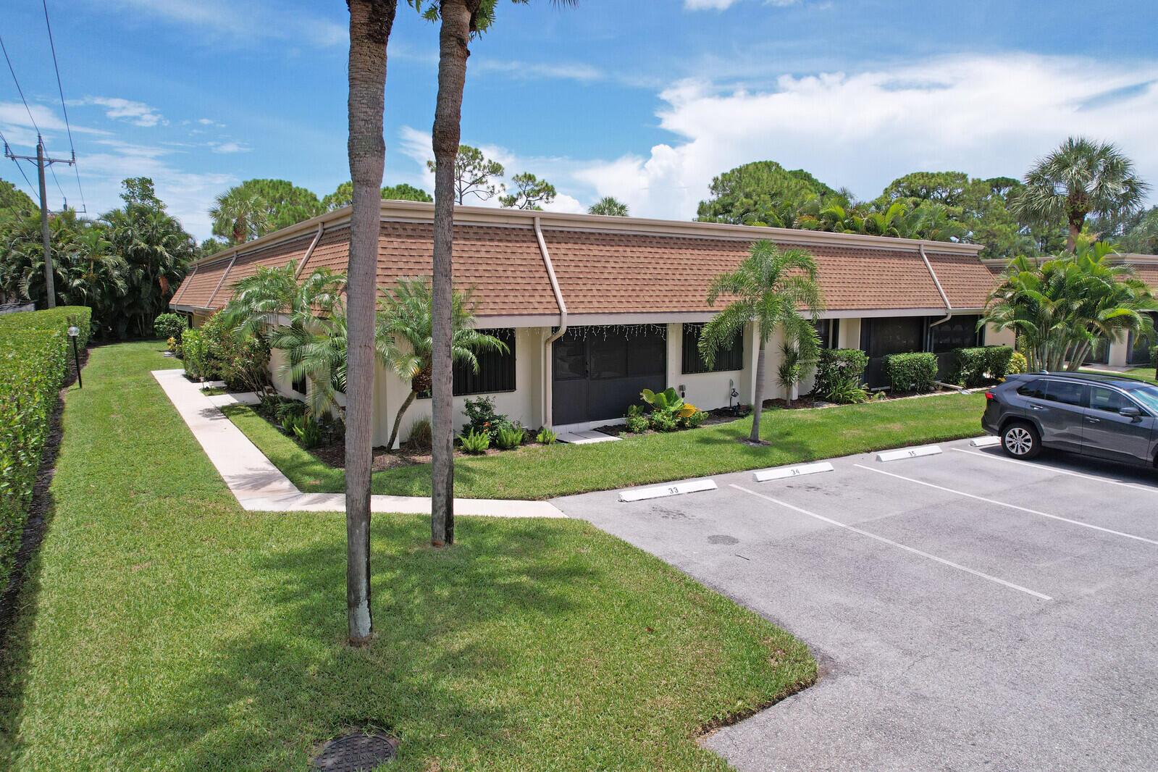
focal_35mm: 22
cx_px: 579
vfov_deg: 57.2
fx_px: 708
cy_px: 386
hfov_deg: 78.6
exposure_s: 1/2500
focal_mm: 8.38
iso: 150
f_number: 2.8
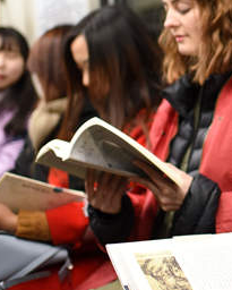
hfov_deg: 18.3
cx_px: 316
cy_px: 89
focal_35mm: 77
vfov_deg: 24.6
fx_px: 660
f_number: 1.8
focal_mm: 35
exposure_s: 1/200
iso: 2000
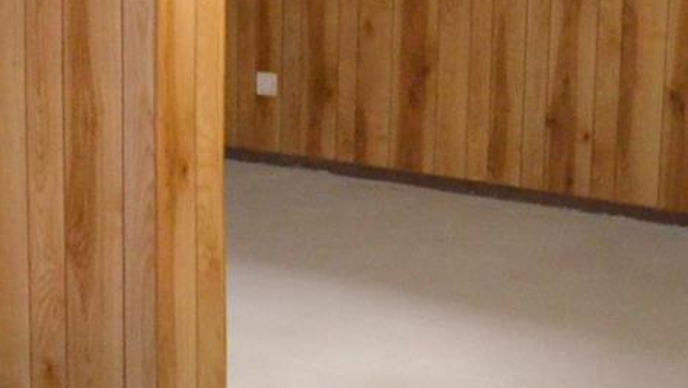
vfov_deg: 17.4
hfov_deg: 29.8
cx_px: 83
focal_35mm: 68
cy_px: 22
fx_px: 1241
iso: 3200
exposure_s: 1/60
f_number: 4
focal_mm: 10
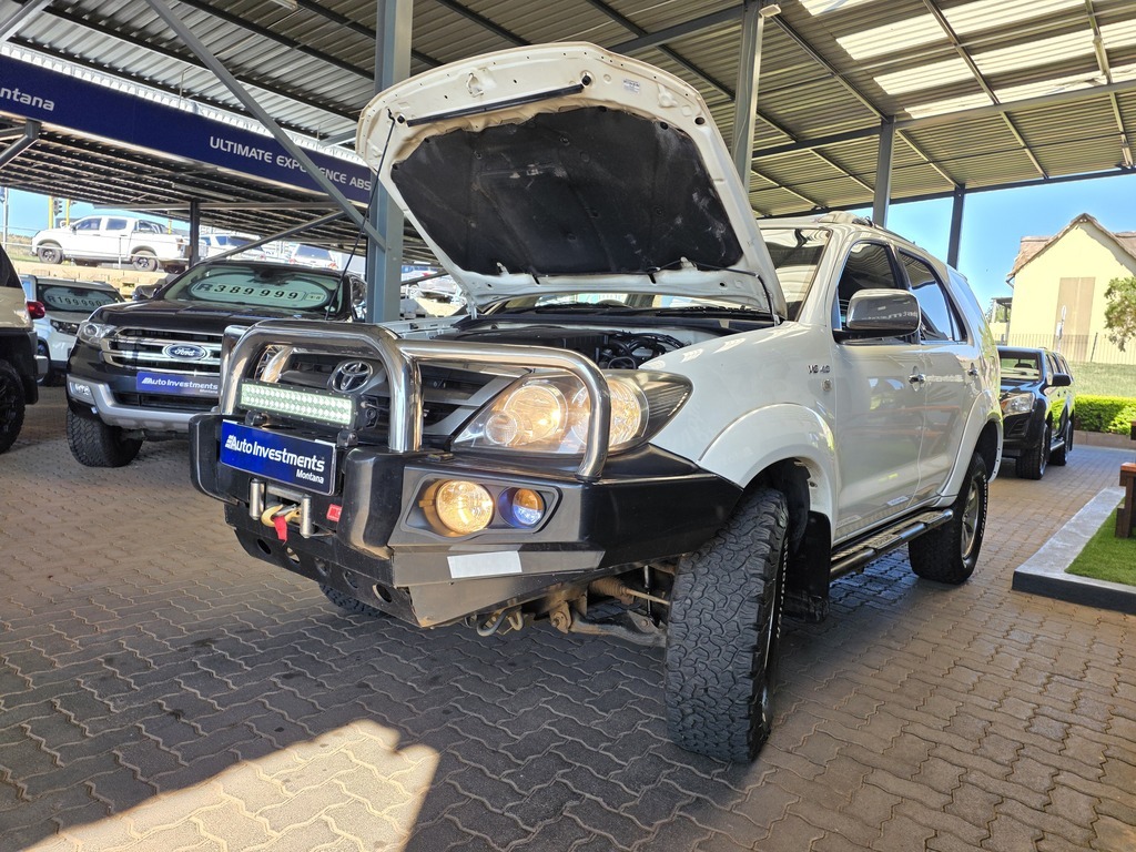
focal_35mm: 23
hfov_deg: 73.9
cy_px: 426
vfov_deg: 58.9
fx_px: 755
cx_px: 568
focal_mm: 6.25
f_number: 1.7
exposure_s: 1/359
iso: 50
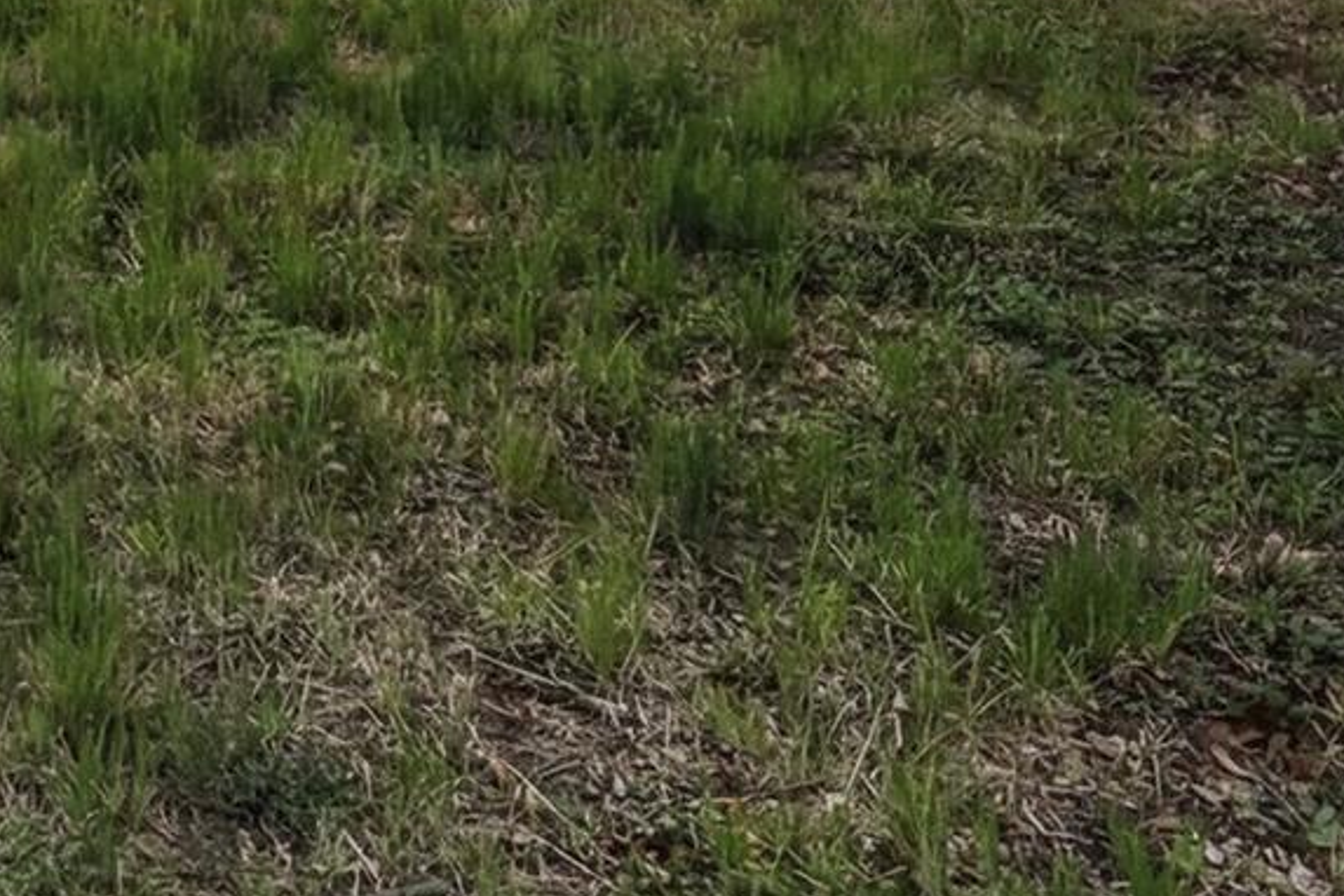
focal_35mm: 50
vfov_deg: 21.2
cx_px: -420
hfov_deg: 30.7
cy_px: -566
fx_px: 1867
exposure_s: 1/4000
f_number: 8
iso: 800
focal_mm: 14
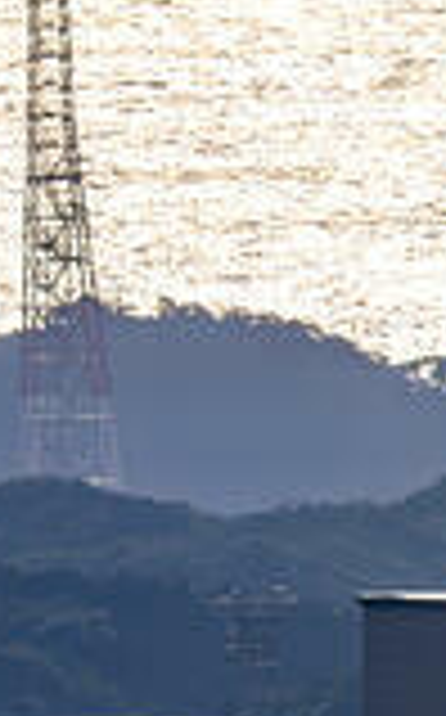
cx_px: -243
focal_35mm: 2154
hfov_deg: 0.6
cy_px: 216
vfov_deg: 1.0
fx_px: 42005
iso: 100
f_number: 11
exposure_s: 1/1000
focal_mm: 560
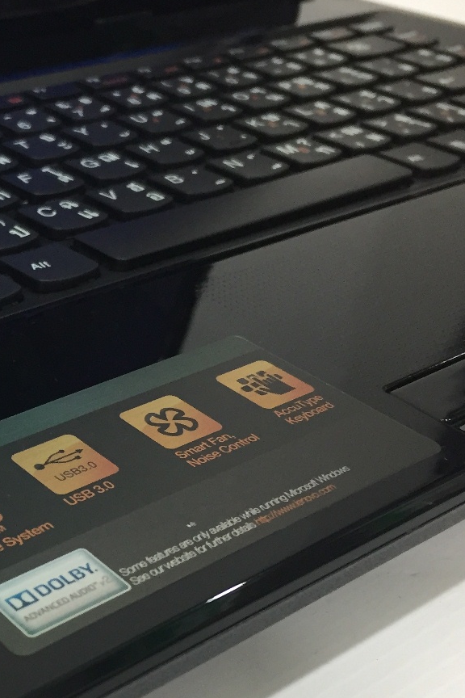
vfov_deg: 34.8
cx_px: -37
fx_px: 1104
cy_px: 448
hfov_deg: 22.5
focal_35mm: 57
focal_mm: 4.15
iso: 125
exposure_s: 1/33
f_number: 2.2
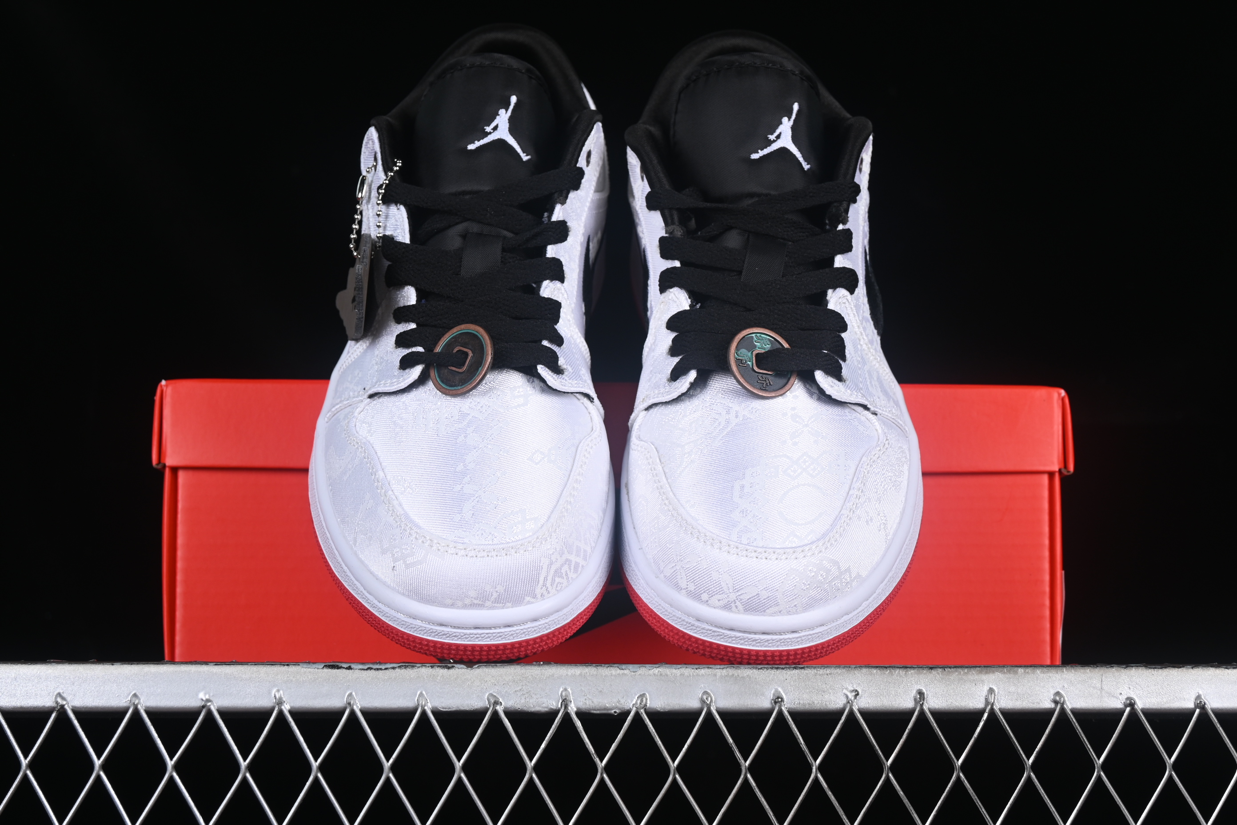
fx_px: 2577
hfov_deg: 27.0
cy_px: 412
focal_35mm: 75
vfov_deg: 18.2
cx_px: 618
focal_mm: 50
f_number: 8
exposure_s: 1/80
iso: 160
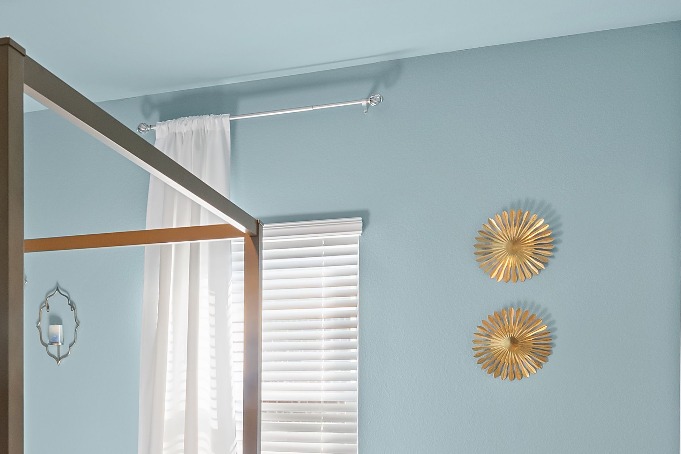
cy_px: 409
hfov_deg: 42.9
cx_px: 115
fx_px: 813
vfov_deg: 29.9
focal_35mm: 43
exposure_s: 1/8
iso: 500
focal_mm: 14
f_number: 8
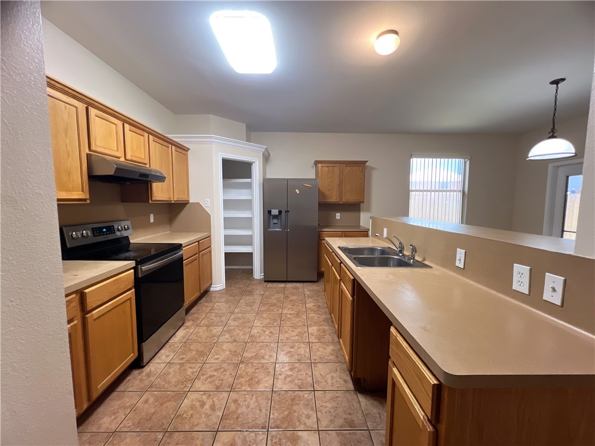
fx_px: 223
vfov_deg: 89.9
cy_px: 223
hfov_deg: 106.2
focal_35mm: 13
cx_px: 298
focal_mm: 1.57
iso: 250
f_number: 1.8
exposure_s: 1/60
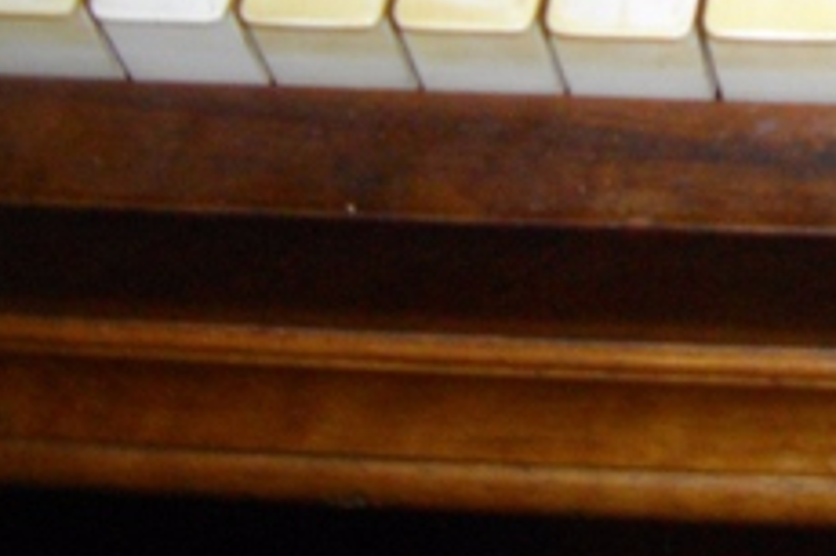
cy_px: -521
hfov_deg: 16.5
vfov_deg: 11.2
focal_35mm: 112
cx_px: 1290
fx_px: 2599
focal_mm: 5.7
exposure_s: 1/50
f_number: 2.9
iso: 200
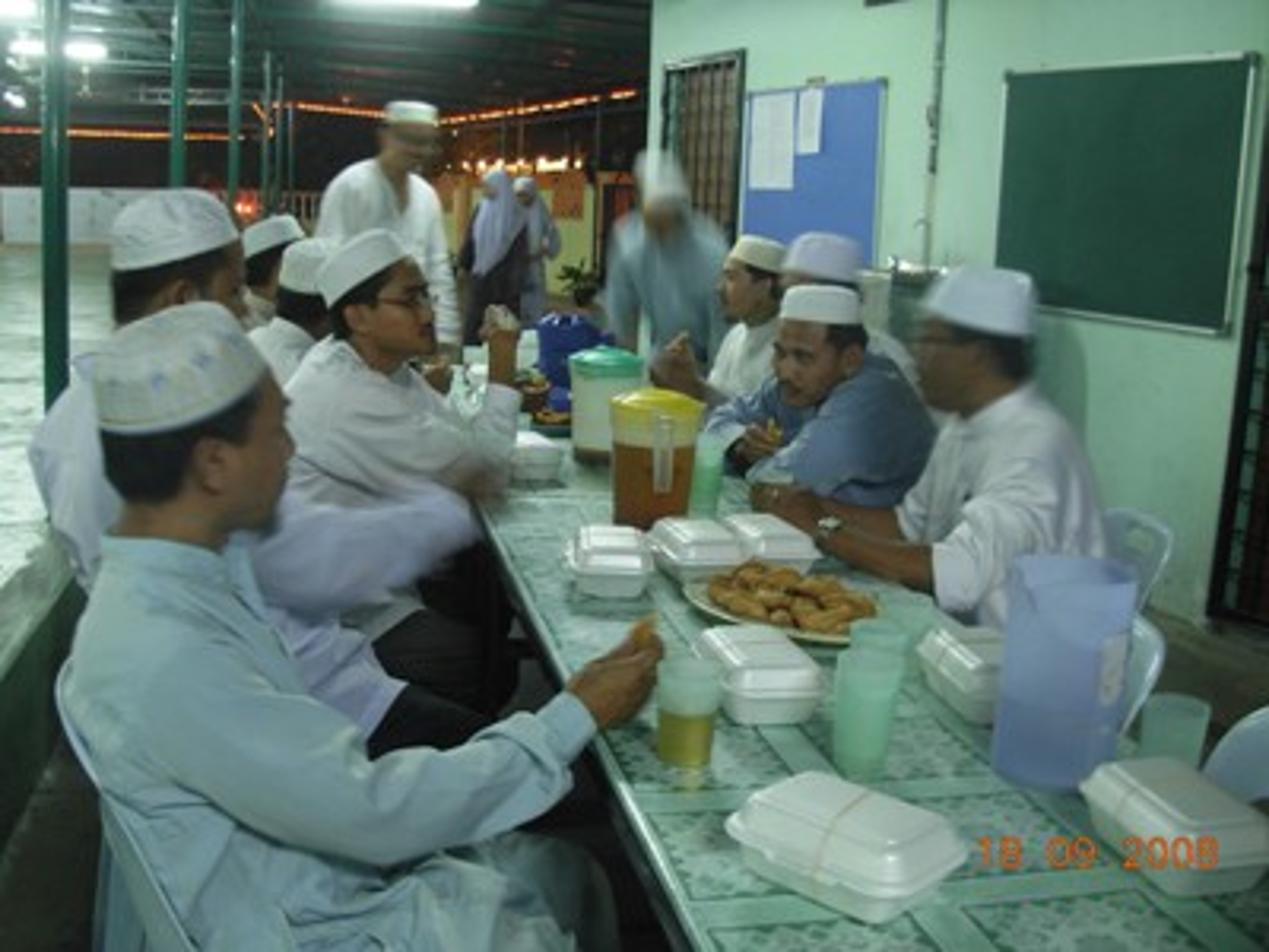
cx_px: 634
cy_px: 476
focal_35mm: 38
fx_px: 1393
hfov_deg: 49.0
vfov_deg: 37.7
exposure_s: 1/4
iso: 237
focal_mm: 6.3
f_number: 2.9
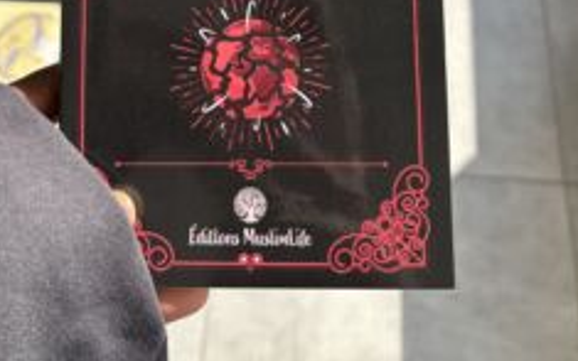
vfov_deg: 24.8
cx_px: 261
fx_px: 741
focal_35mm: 47
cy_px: -71
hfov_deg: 42.6
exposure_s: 1/475
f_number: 1.6
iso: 50
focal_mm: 5.96
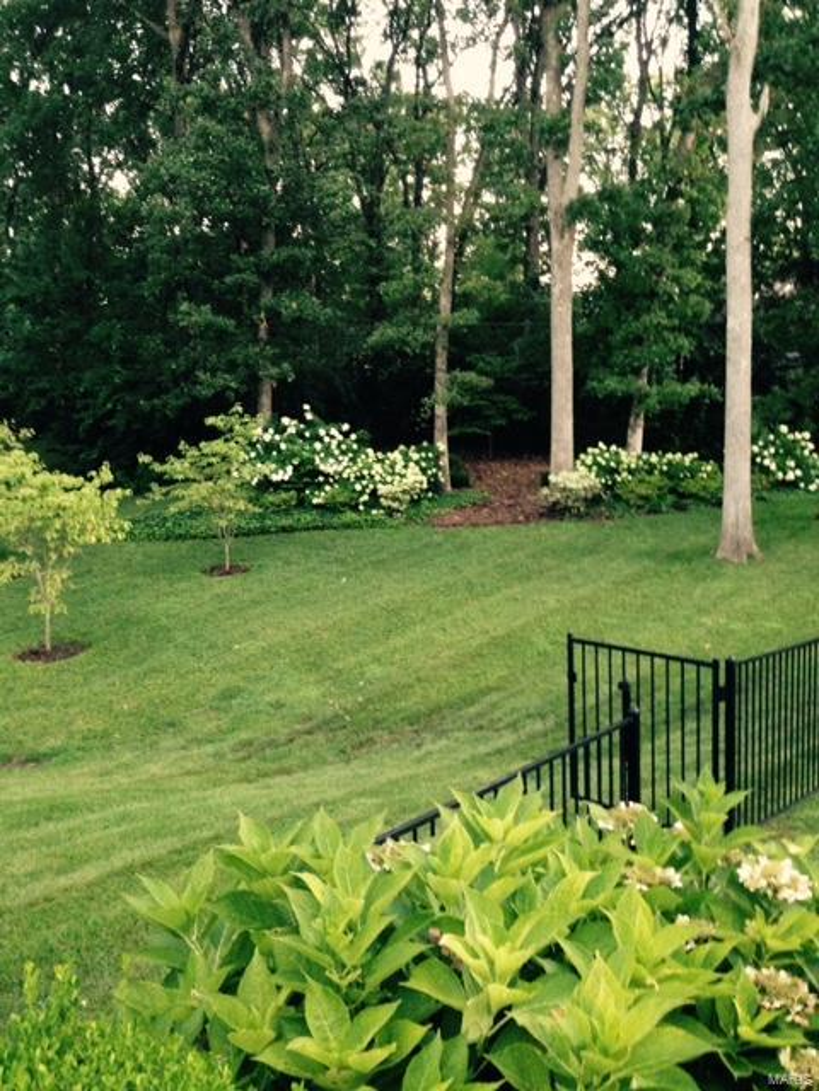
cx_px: 410
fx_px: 1041
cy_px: 546
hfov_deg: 42.9
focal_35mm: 33
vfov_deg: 55.4
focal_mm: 4.12
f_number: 2.4
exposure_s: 1/20
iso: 320
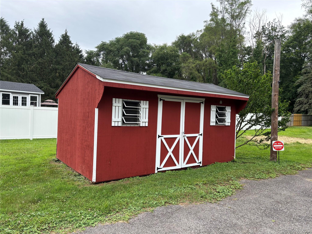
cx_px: 156
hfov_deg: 67.3
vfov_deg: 53.1
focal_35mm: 26
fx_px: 234
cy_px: 117
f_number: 1.6
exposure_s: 1/824
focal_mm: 5.96
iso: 50
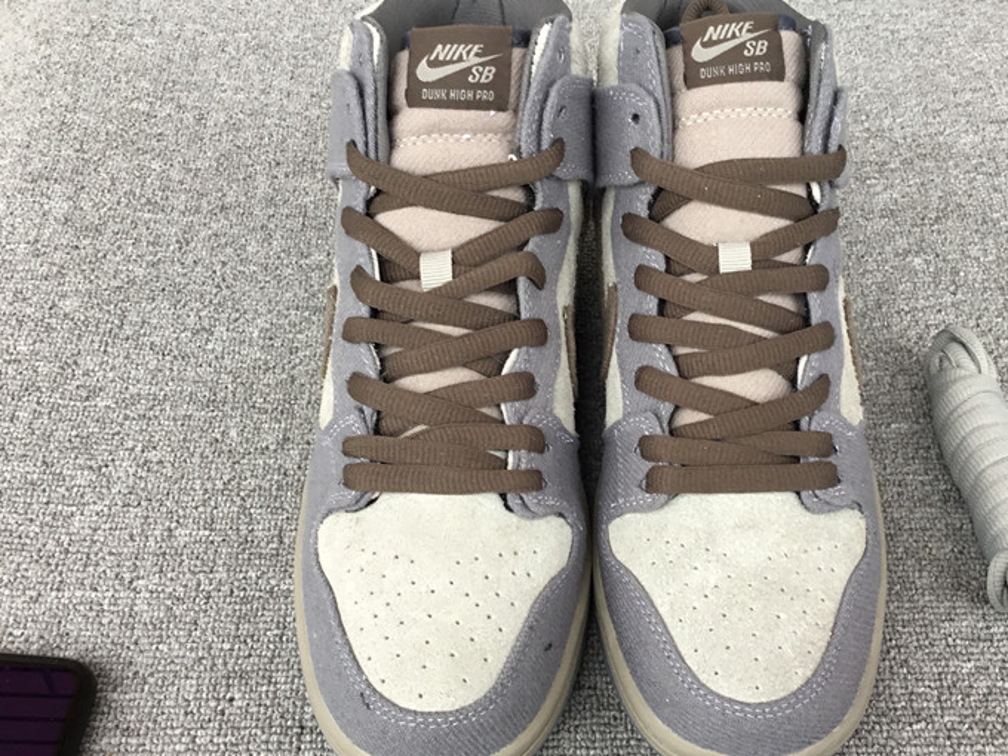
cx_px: 583
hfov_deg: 45.6
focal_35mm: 41
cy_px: 419
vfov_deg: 35.1
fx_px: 1194
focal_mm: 3.3
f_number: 2.4
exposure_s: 1/50
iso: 32
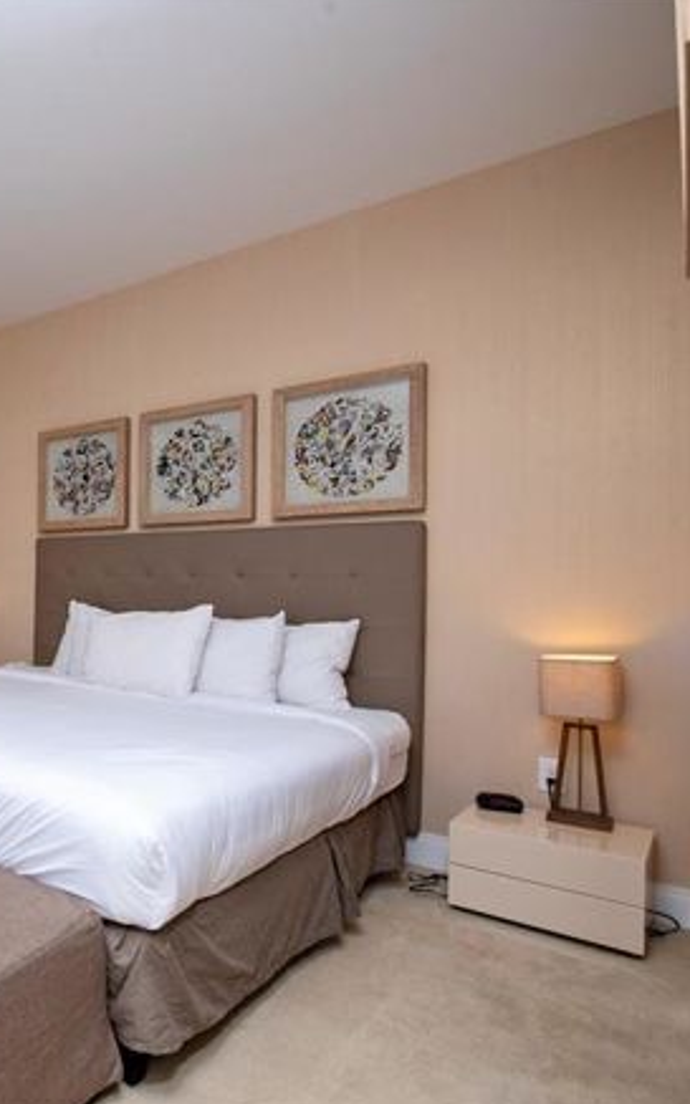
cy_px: 581
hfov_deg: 41.7
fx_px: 692
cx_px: -75
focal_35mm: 23
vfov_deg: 77.1
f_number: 10
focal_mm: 14
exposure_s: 1/100
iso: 500
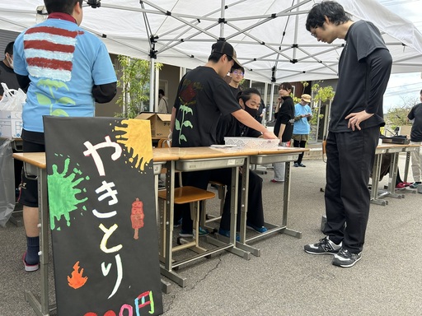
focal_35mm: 26
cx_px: 211
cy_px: 158
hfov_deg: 67.3
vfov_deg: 53.1
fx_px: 317
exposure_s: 1/493
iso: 50
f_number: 1.5
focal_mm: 5.7
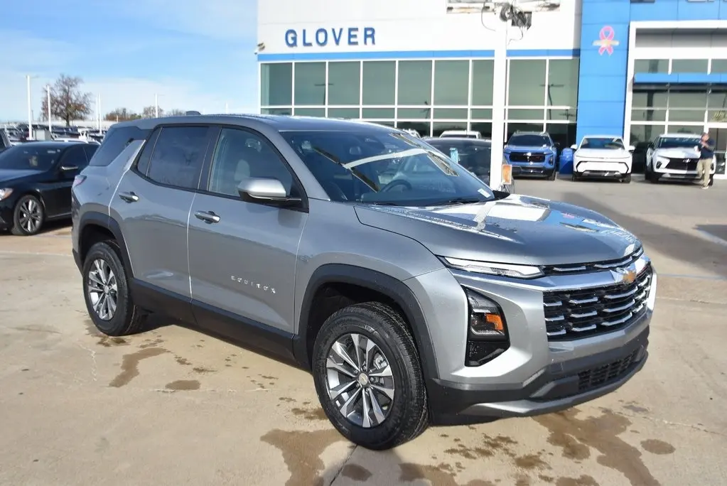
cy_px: 243
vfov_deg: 36.9
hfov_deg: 53.1
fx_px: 728
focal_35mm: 36
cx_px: 364
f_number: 4.5
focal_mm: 24
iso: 100
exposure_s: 1/500
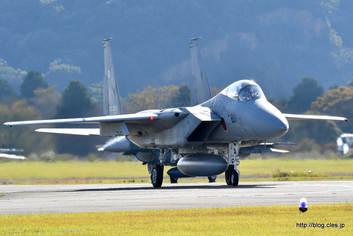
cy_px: 118
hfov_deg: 6.0
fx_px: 3383
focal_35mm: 345
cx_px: 176
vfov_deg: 4.0
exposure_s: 1/500
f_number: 8
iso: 200
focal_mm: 230
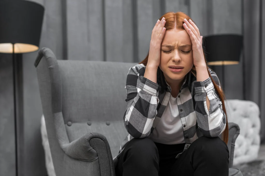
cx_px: 132
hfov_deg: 39.6
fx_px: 368
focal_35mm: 50
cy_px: 88
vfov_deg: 27.0
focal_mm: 50
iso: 160
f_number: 3.5
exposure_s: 1/160
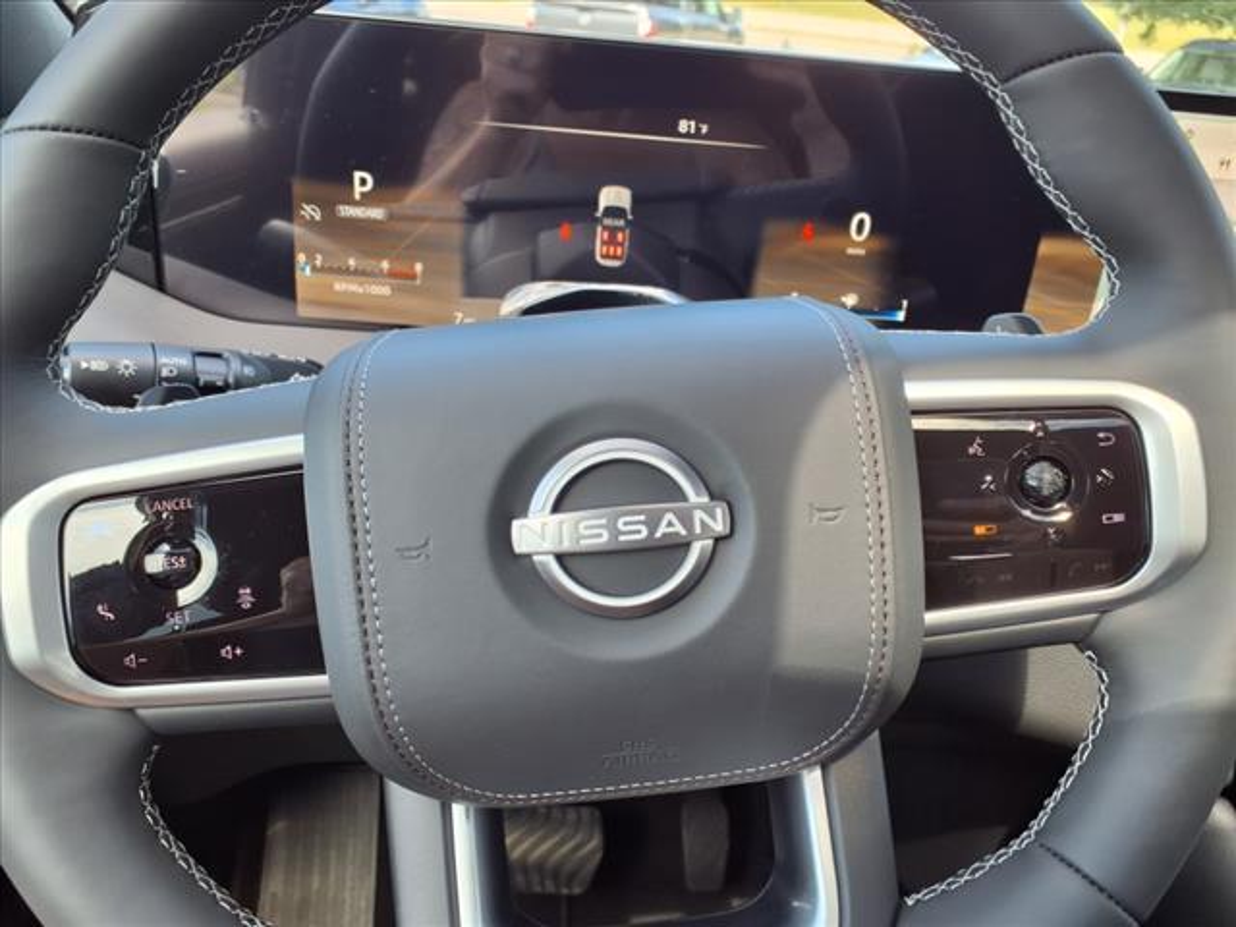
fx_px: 964
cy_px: 464
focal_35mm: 27
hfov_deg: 65.3
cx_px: 618
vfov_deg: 51.4
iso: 40
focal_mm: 3.58
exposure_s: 1/120
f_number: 1.9
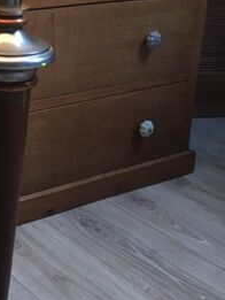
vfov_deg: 27.3
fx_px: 615
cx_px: -14
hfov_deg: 19.9
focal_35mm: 71
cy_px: 109
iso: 32
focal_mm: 4.15
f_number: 2.2
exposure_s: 1/33
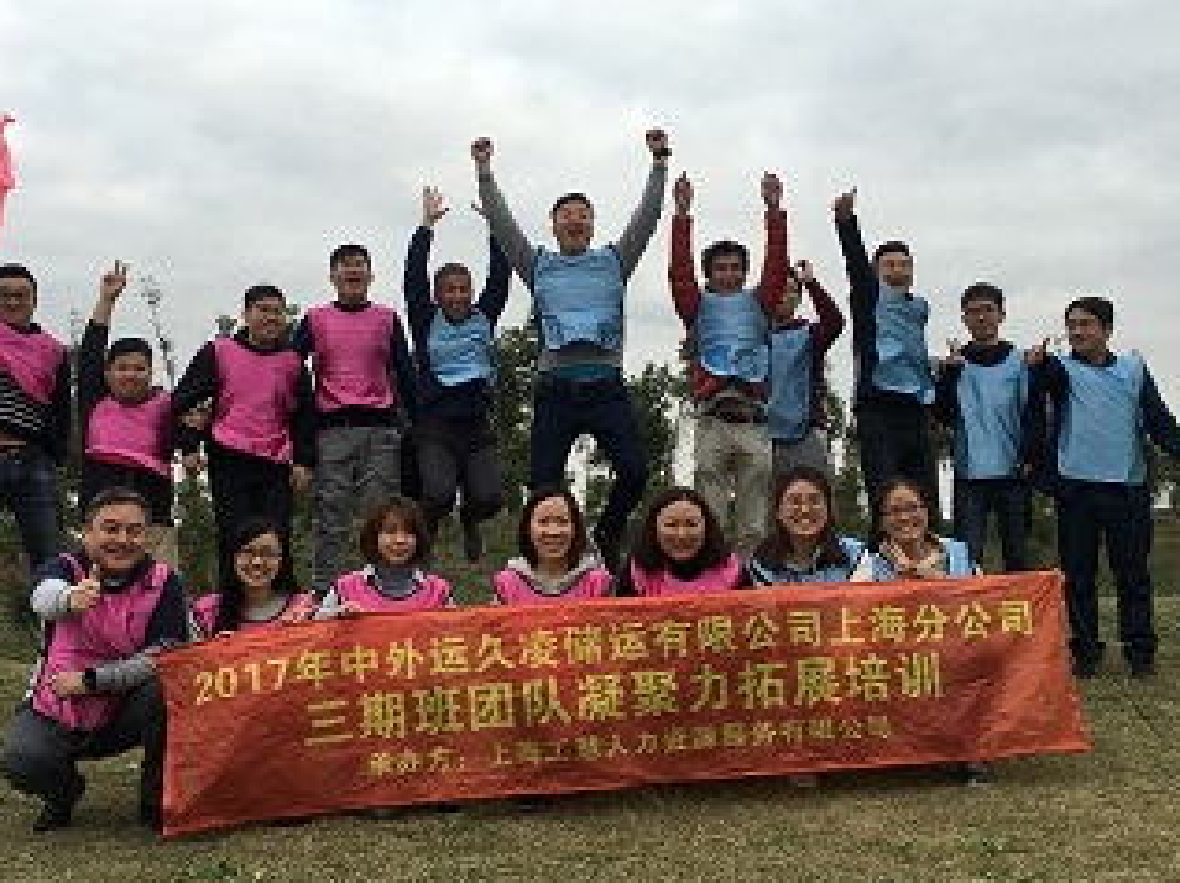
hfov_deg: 45.8
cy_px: 436
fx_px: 1397
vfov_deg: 35.1
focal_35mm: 41
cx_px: 564
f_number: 2.2
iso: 25
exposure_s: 1/313
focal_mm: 4.15
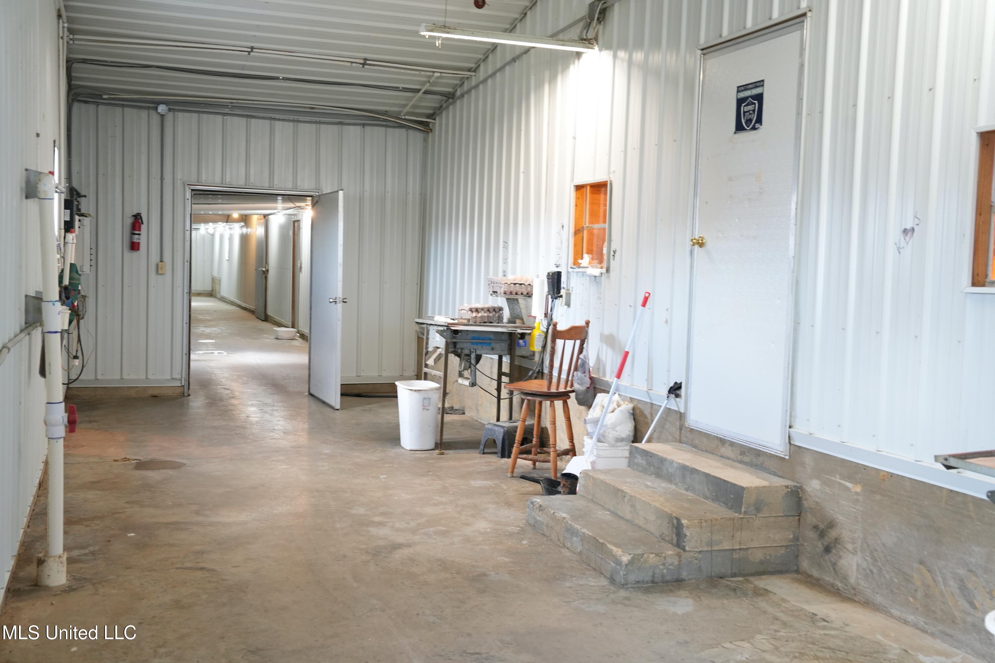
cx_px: 498
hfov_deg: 49.6
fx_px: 1078
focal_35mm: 39
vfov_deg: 34.2
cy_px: 332
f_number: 5
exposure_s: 1/25
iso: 2000
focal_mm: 39
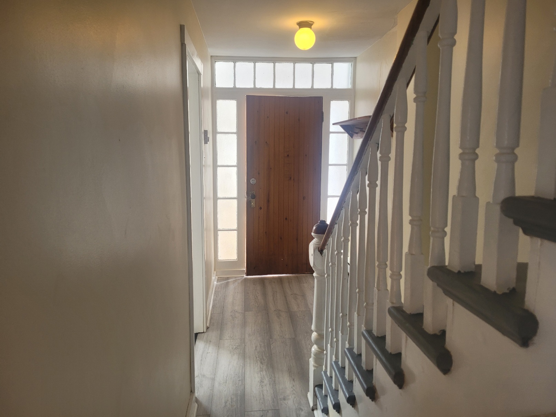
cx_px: 278
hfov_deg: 67.3
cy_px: 208
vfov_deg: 53.1
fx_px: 418
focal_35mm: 26
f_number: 1.8
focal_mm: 5.4
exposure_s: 1/120
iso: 100
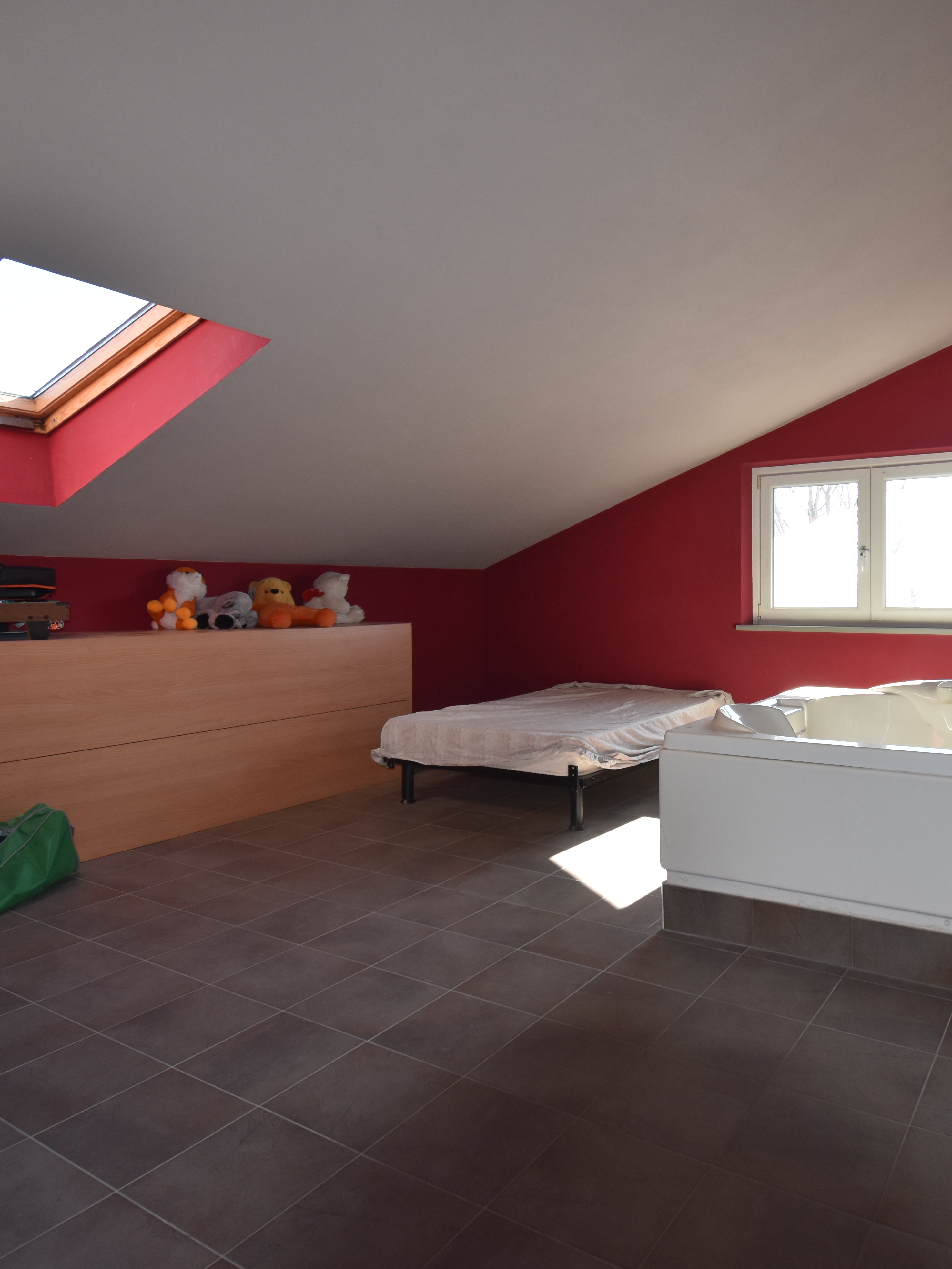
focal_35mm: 22
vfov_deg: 76.4
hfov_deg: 59.9
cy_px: 626
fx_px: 807
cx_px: 620
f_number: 5.6
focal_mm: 10
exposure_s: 1/125
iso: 400
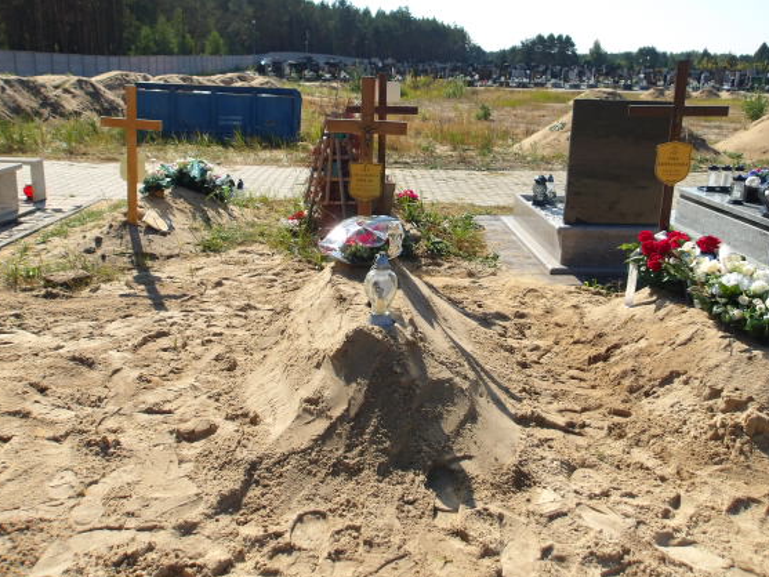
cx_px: 399
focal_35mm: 31
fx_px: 689
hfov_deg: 58.3
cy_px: 264
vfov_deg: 45.4
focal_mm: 4.9
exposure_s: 1/98
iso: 100
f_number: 10.4
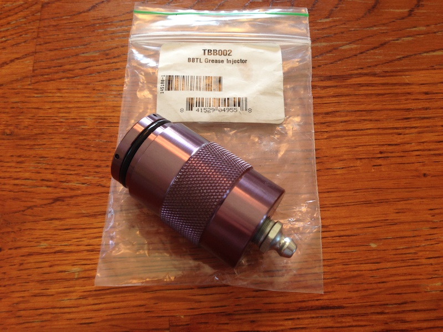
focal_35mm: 33
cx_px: 222
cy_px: 166
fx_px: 422
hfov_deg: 55.4
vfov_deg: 42.9
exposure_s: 1/20
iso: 50
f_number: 2.4
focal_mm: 4.12
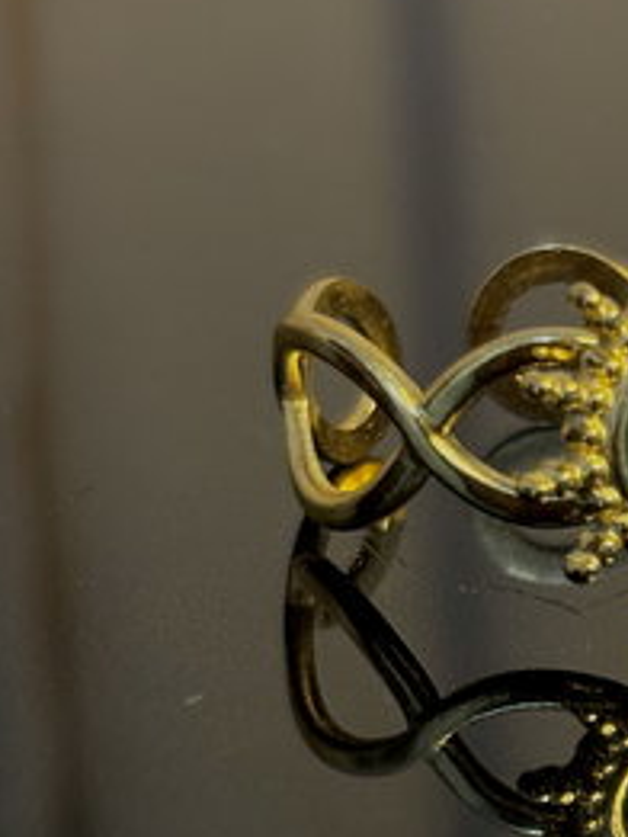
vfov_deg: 18.4
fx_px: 2562
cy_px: 627
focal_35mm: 106
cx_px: 638
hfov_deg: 13.8
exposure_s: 1/33
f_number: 1.6
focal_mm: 5.96
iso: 250
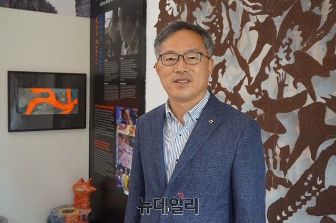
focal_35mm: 39
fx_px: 364
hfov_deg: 49.6
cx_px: 168
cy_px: 112
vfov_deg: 34.2
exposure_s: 1/160
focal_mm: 26
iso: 1600
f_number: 4.5
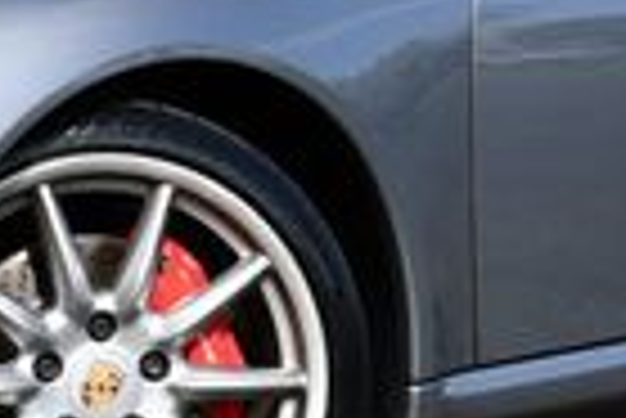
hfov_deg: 10.1
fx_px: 3534
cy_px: -184
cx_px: 198
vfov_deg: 6.7
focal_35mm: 203
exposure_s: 1/250
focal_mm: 22
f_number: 8
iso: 110
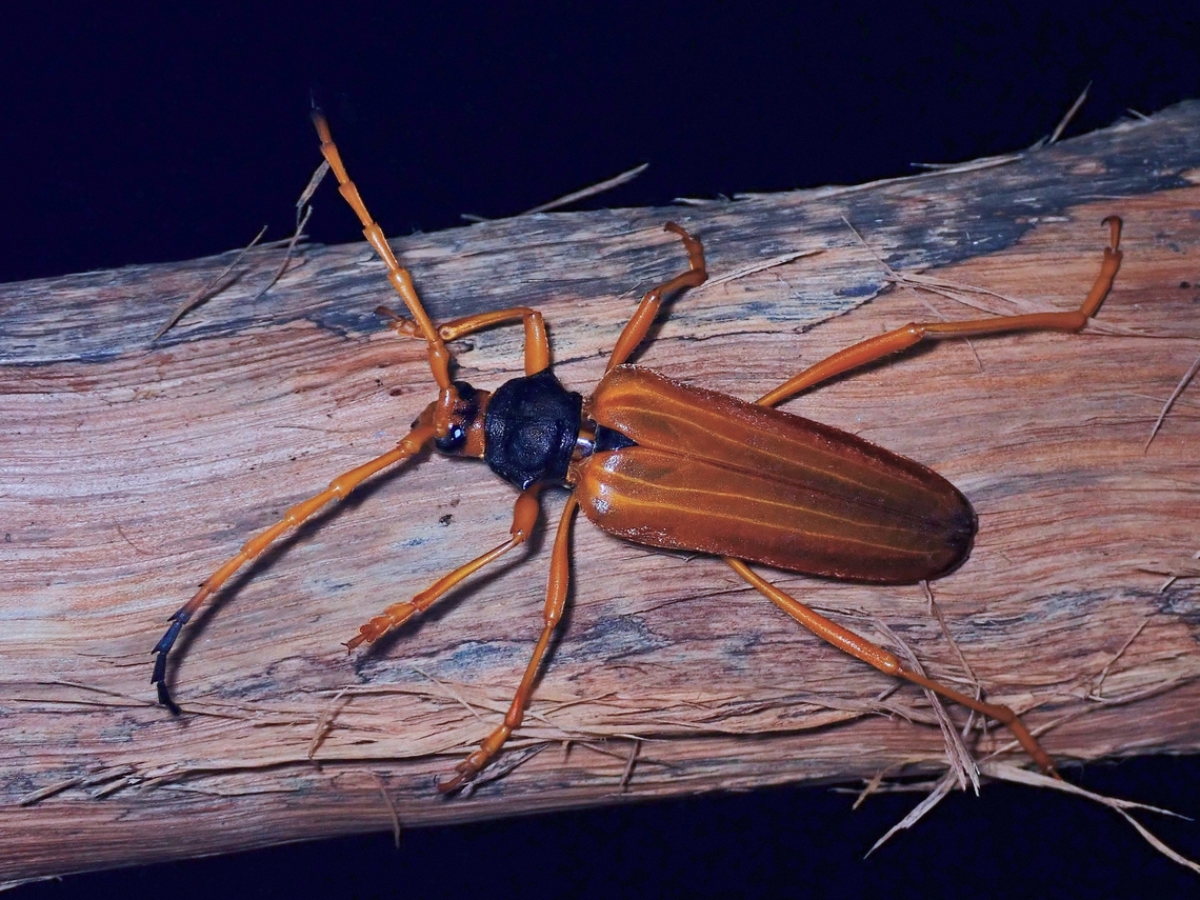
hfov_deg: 31.2
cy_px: 450
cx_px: 600
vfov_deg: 23.7
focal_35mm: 62
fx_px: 2149
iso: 200
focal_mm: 11.09
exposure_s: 1/125
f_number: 5
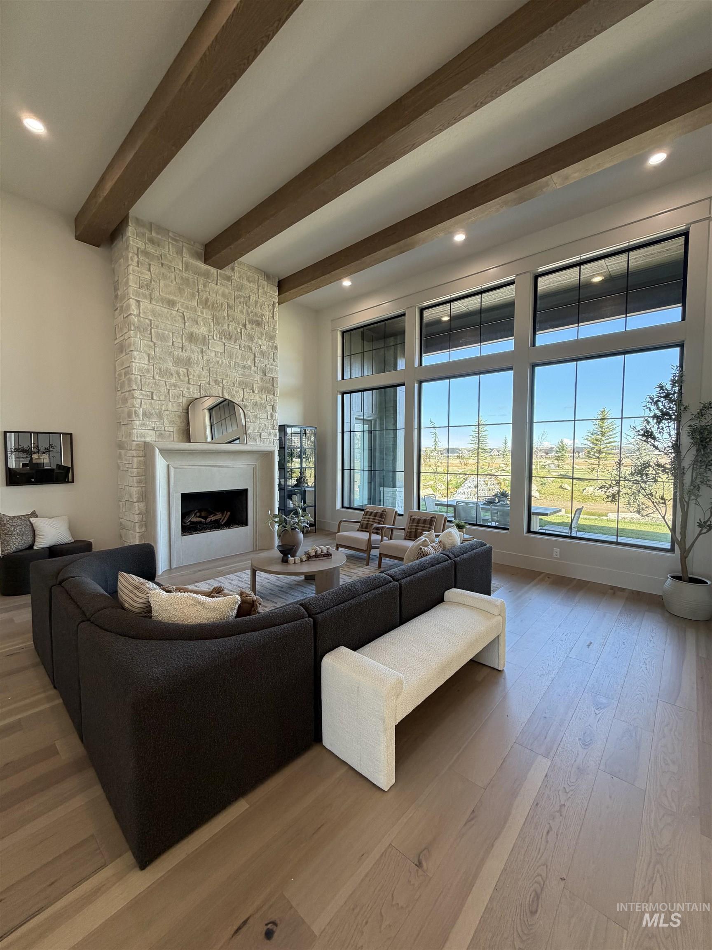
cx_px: 356
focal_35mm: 14
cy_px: 475
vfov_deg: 102.1
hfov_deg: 85.7
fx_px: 384
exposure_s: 1/121
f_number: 2.2
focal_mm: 2.22
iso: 160
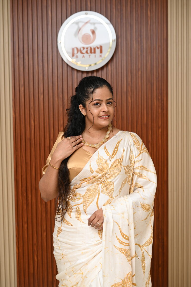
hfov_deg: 27.0
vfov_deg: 39.6
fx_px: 398
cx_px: 96
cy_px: 144
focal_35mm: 50
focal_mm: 50
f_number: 3.5
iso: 640
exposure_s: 1/125
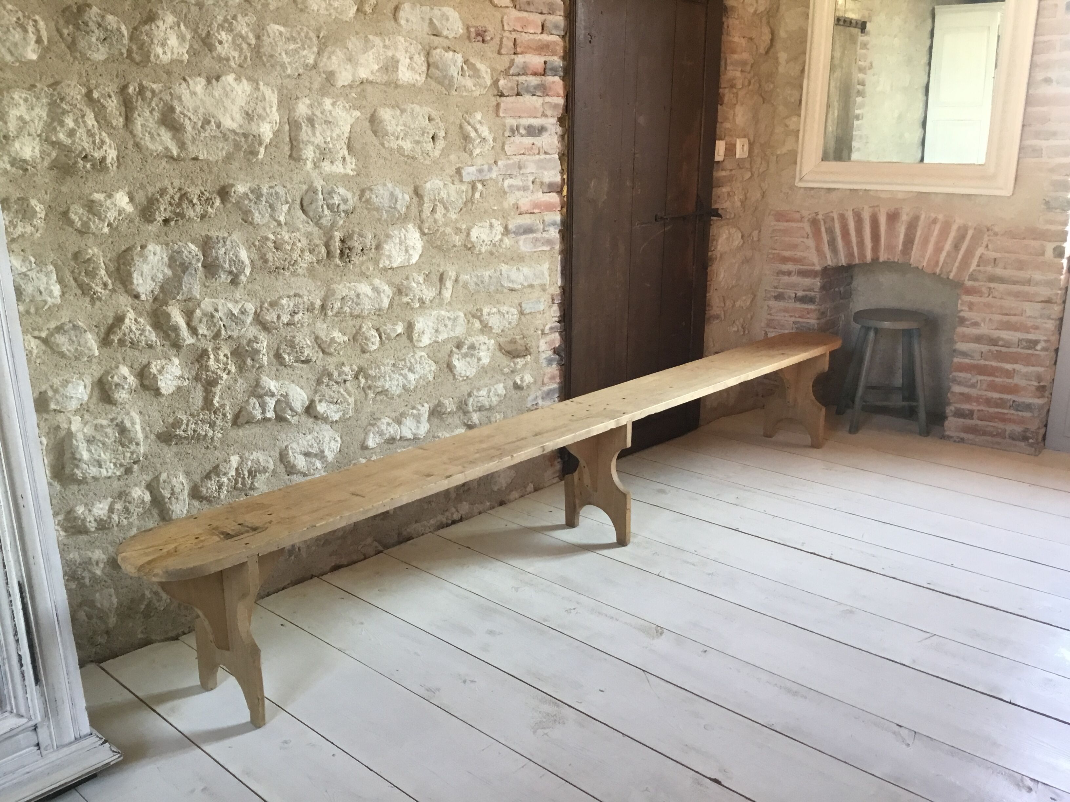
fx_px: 958
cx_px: 535
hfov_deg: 58.4
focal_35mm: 31
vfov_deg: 45.4
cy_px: 401
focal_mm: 3.3
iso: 100
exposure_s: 1/33
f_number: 2.4
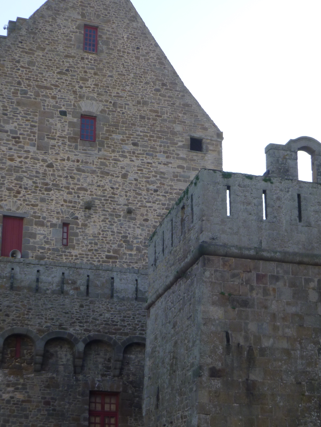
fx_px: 927
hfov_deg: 19.6
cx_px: 164
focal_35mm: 75
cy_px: 283
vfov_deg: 25.9
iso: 100
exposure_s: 1/160
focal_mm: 8.4
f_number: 4.8
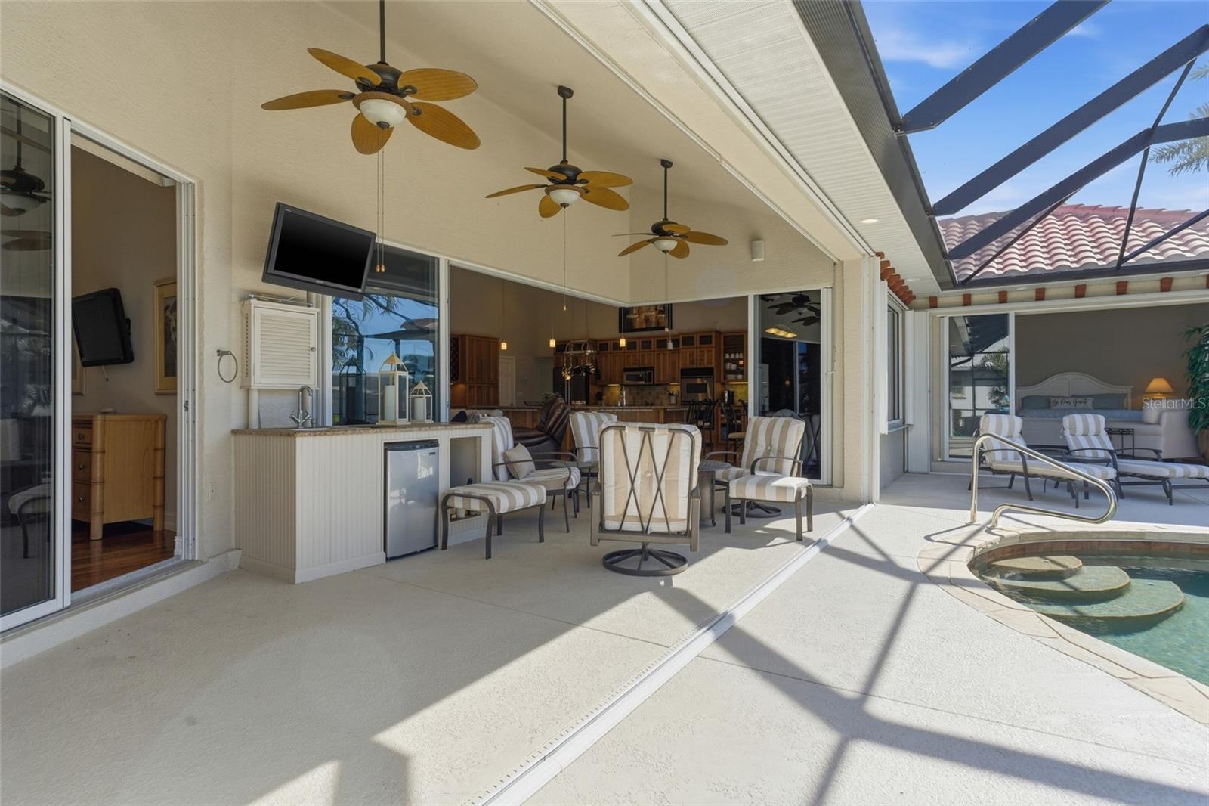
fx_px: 638
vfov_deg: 64.5
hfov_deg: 86.9
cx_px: 604
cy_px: 403
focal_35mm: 19
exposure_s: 1/800
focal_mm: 19
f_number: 9
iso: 400
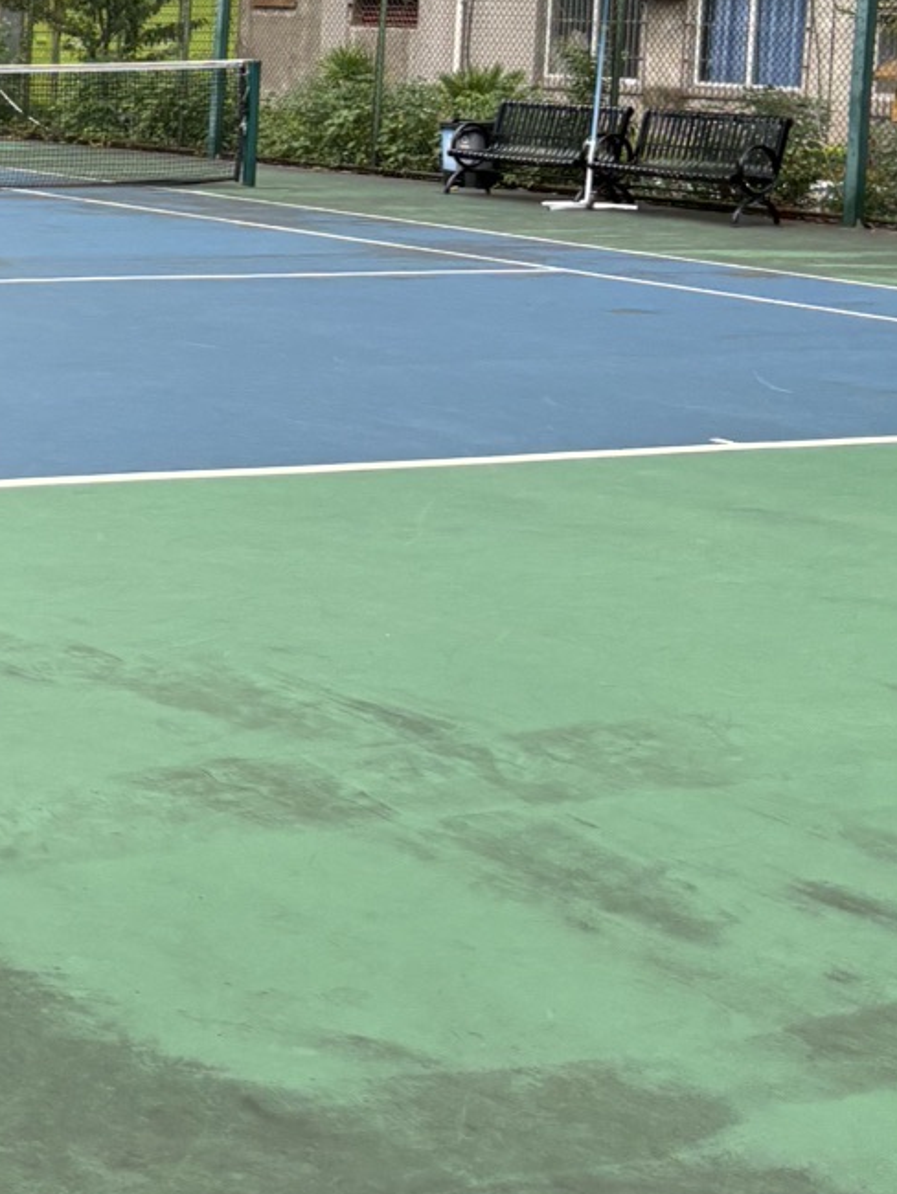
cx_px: -450
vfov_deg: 24.1
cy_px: 296
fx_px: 2762
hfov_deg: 16.7
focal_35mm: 80
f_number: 1.6
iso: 50
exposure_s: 1/1155
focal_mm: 5.96
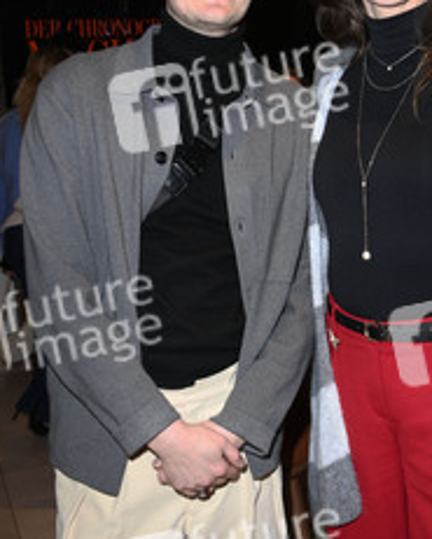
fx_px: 831
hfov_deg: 28.9
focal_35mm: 52
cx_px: 297
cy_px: 215
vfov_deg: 35.8
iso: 1000
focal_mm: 32
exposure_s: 1/125
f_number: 5.6
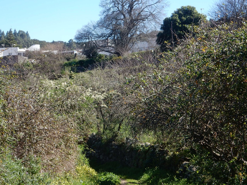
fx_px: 706
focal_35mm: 99
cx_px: 124
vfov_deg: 14.9
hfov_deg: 19.8
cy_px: 92
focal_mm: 17.6
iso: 125
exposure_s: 1/320
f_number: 5.3
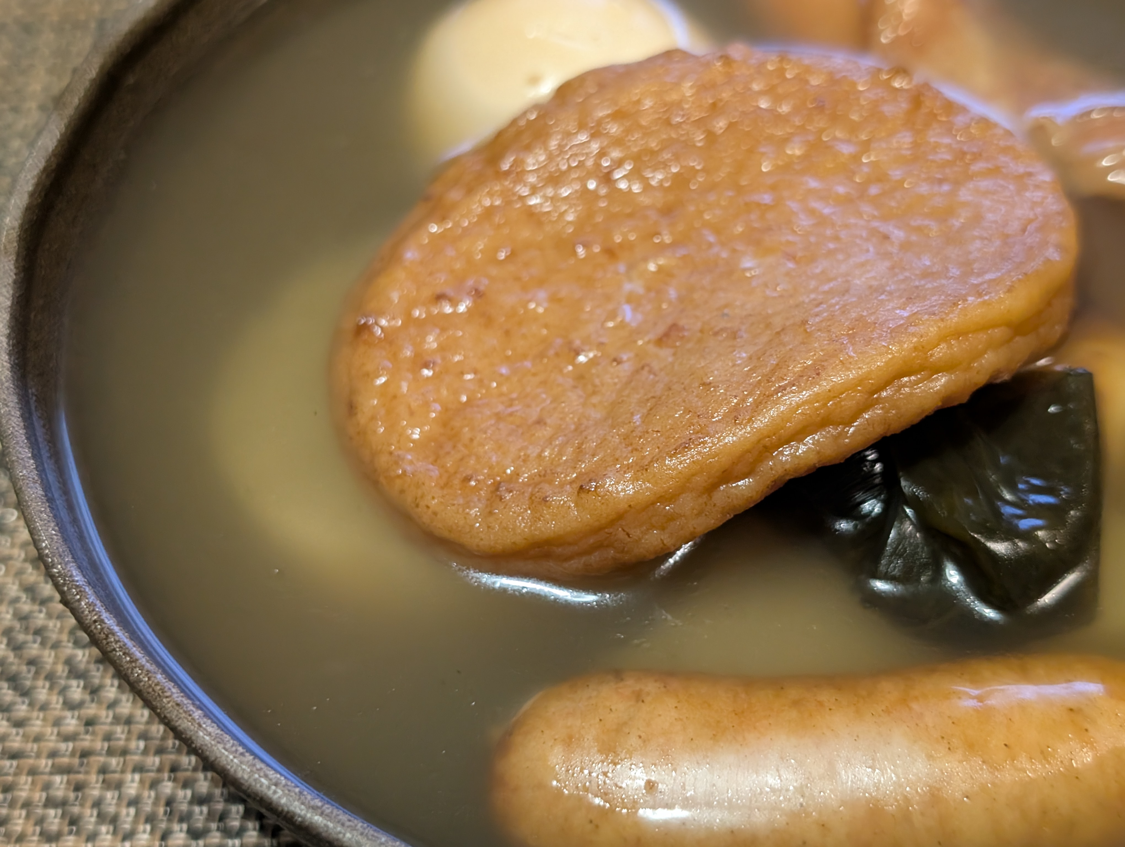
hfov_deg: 38.9
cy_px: 424
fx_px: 1595
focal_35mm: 49
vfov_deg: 29.7
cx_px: 562
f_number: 1.68
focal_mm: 6.9
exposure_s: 1/55.9
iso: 676
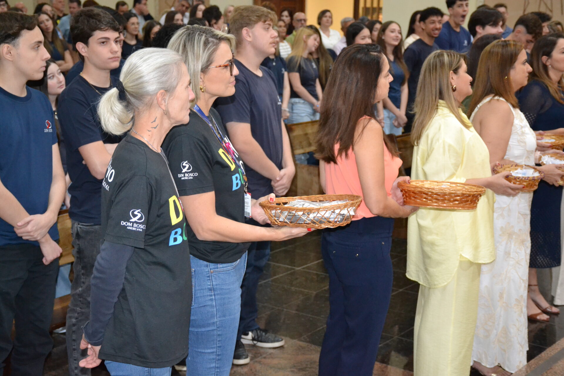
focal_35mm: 63
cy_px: 188
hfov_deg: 31.9
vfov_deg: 21.6
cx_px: 282
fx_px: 987
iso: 3200
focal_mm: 42
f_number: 4.5
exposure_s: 1/60
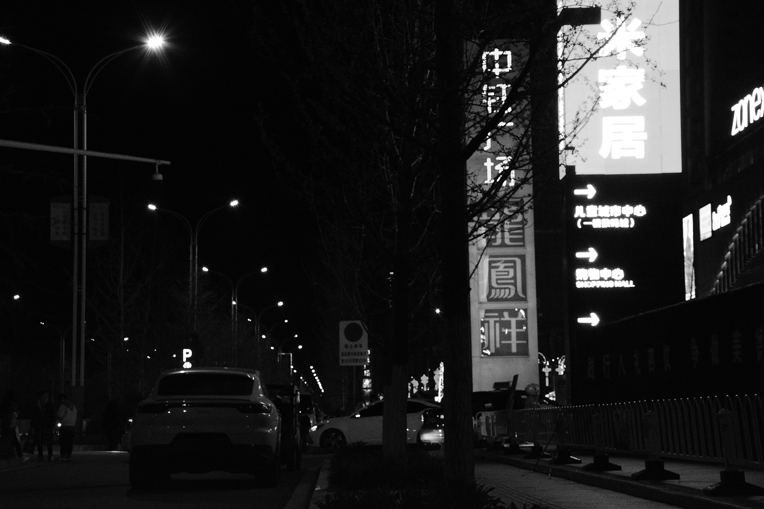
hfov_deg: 26.0
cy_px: 254
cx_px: 382
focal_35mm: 78
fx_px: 1655
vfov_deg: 17.5
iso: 6400
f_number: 11
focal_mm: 52
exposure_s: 1/125
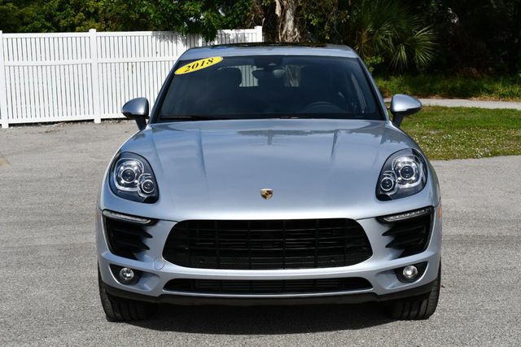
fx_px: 781
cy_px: 174
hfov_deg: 36.9
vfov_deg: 25.0
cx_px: 260
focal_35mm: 54
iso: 100
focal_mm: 36
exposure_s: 1/320
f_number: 9
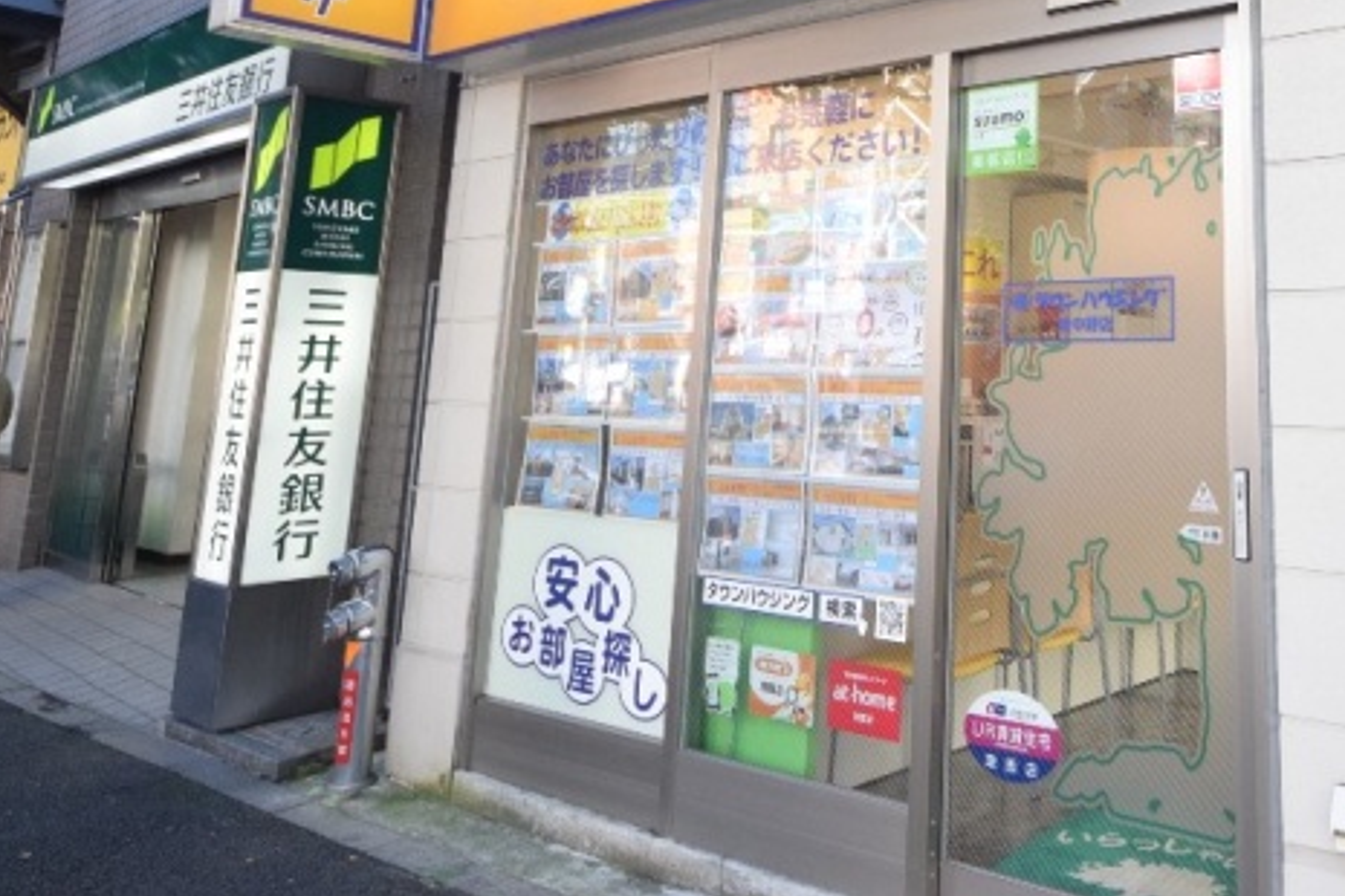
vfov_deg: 40.2
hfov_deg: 55.6
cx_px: 1093
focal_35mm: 31
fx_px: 1158
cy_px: 147
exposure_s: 1/250
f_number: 8
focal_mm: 12
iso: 1600
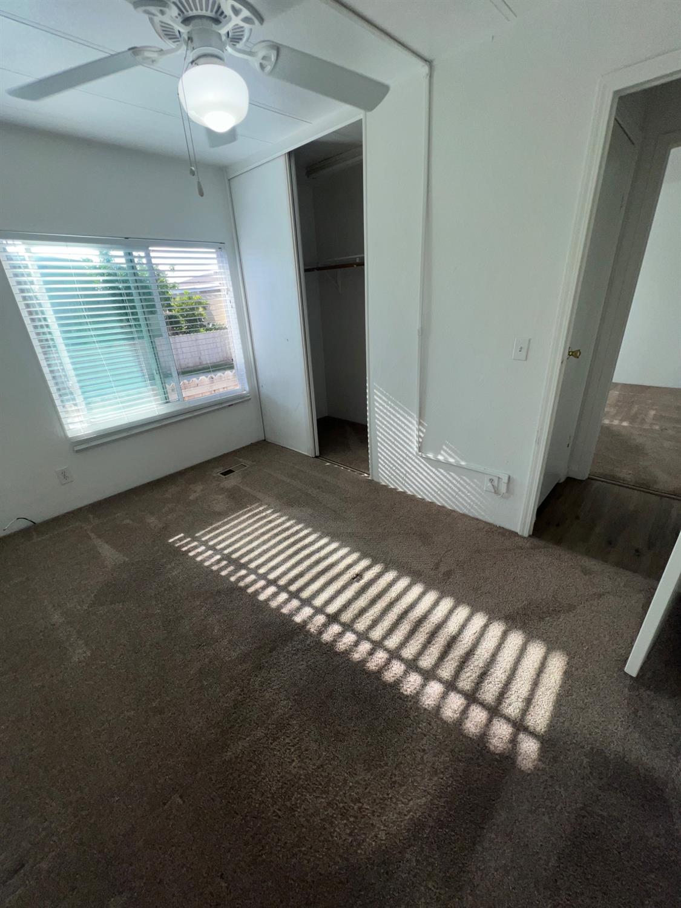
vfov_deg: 106.2
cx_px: 340
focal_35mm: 13
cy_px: 454
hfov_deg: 89.9
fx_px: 341
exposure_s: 1/299
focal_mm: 1.57
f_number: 1.8
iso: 25
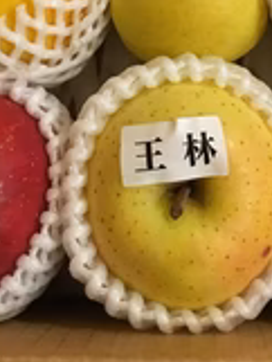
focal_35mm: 72
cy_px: -76
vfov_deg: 24.4
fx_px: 753
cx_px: 155
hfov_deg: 20.5
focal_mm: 4.15
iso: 200
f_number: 2.2
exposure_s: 1/15
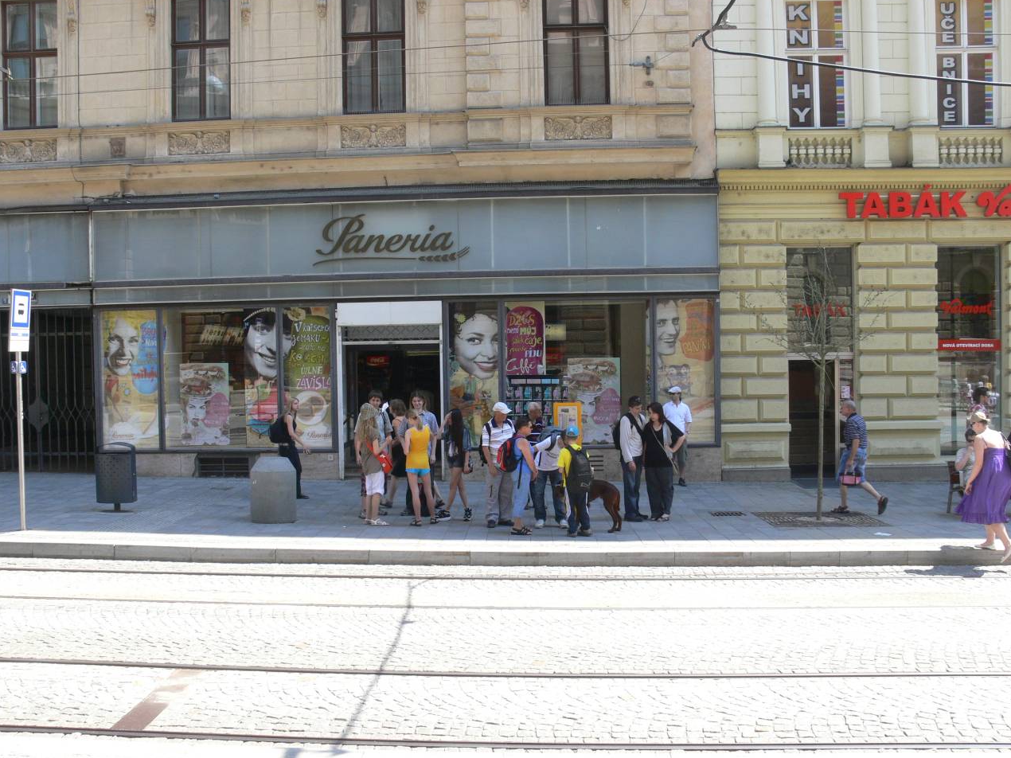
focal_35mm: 36
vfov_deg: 39.6
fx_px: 1051
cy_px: 379
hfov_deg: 51.4
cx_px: 492
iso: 100
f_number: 5.6
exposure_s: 1/160
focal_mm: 7.4
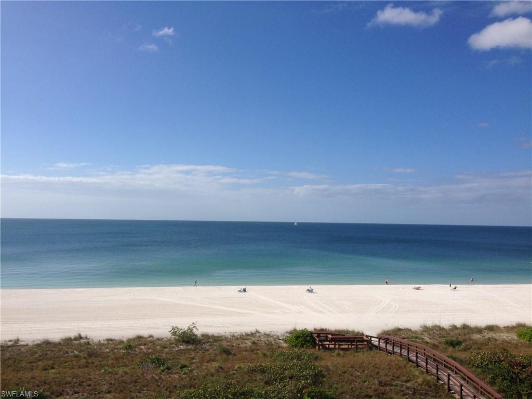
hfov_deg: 55.4
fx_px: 507
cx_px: 266
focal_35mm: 33
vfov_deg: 42.9
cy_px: 200
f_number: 2.4
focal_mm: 4.12
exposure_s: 1/3390
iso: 50
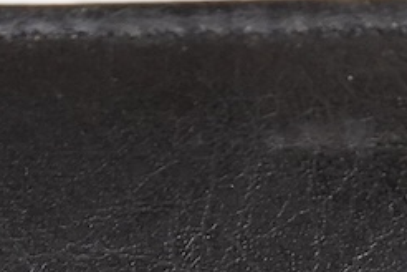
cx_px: 317
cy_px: 506
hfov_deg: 10.0
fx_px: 2329
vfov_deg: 6.5
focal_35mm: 206
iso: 2500
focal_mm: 30
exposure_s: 1/100
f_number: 8
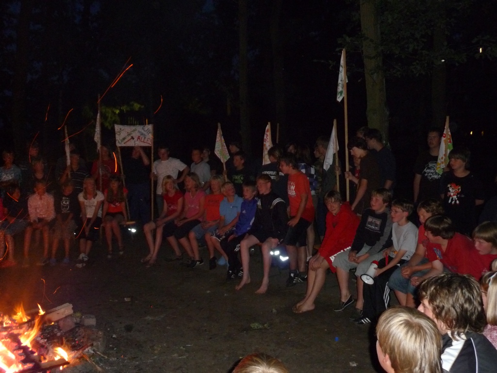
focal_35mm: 32
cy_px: 186
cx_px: 248
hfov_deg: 56.8
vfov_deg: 44.2
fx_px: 459
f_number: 3.5
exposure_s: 1/8
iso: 500
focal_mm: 5.3
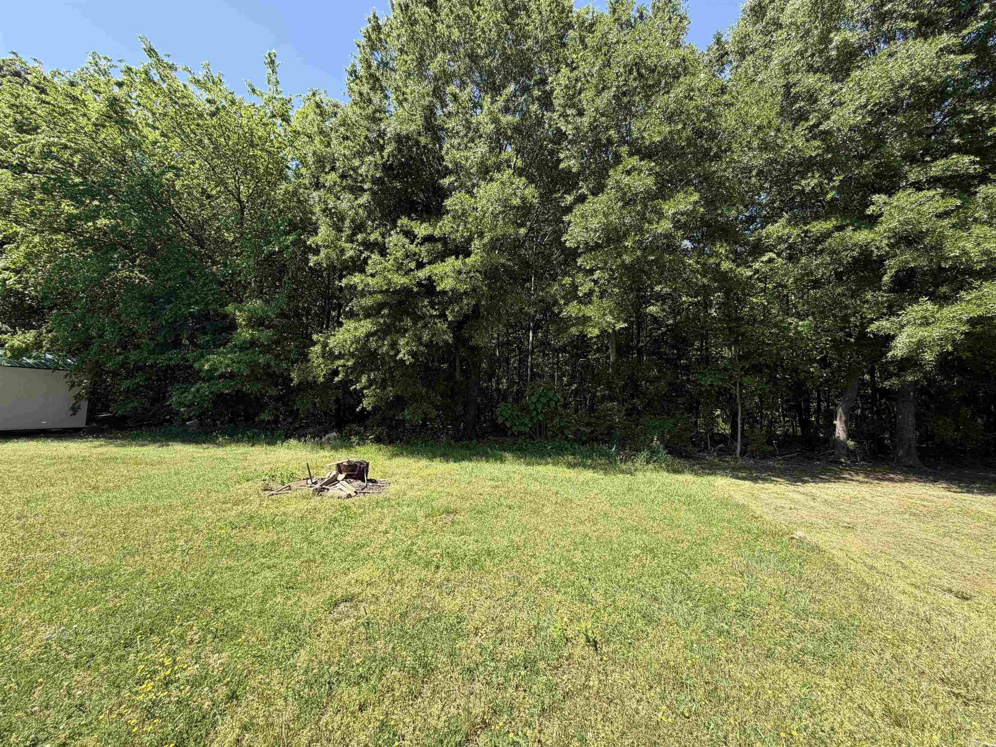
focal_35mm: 14
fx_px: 403
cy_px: 374
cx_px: 498
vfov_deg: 85.7
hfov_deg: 102.1
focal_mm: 2.22
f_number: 2.2
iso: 40
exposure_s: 1/502
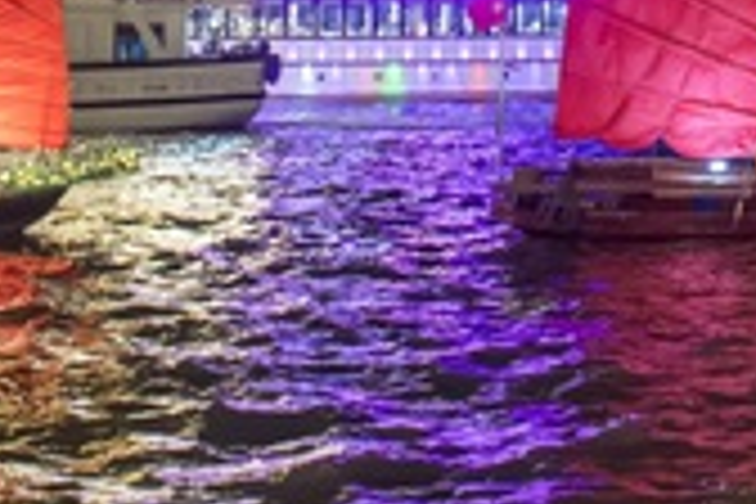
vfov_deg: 10.9
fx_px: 2520
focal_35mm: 120
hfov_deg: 16.8
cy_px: -310
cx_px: 684
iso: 4000
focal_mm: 24
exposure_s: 1/25
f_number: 4.5
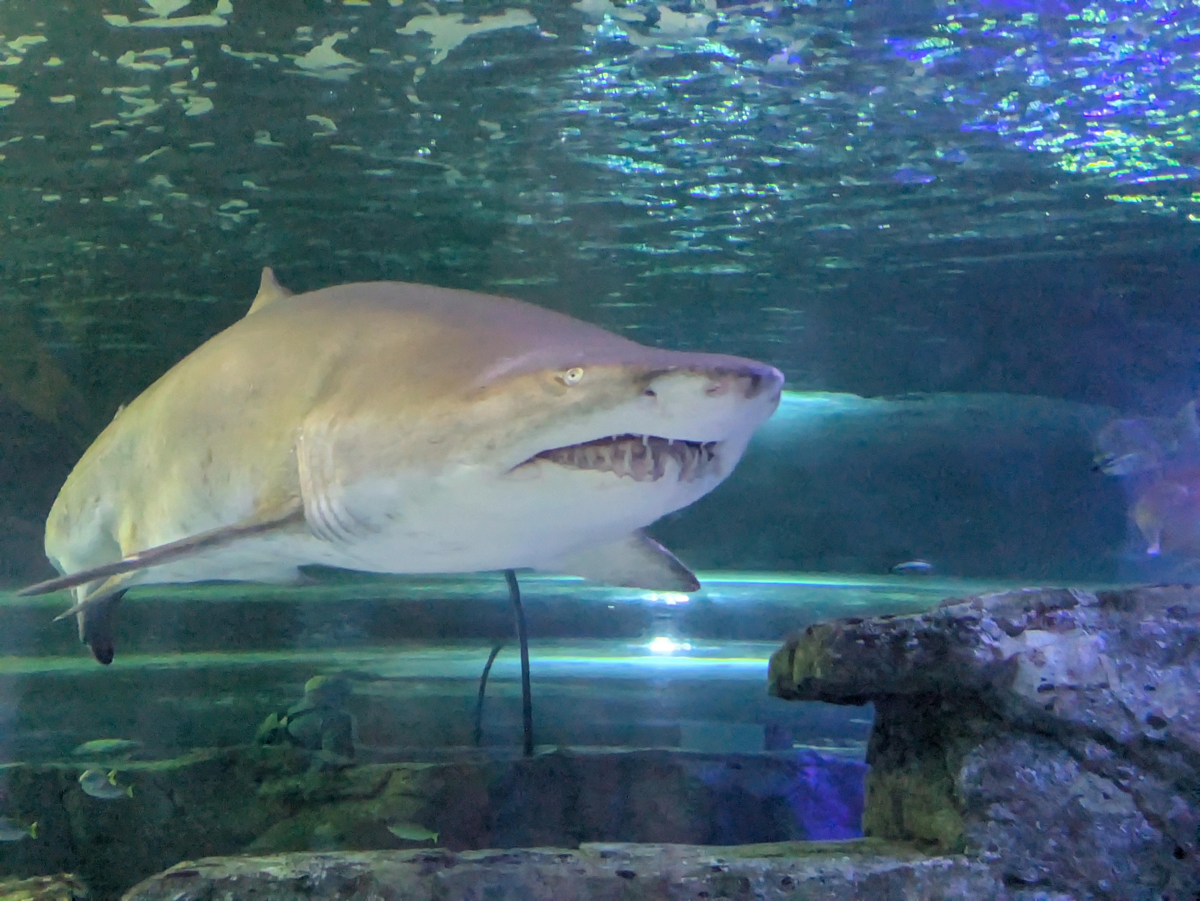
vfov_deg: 28.6
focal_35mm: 51
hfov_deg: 37.5
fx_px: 1769
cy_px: 450
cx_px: 600
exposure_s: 1/100
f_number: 1.89
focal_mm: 5.43
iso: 2310
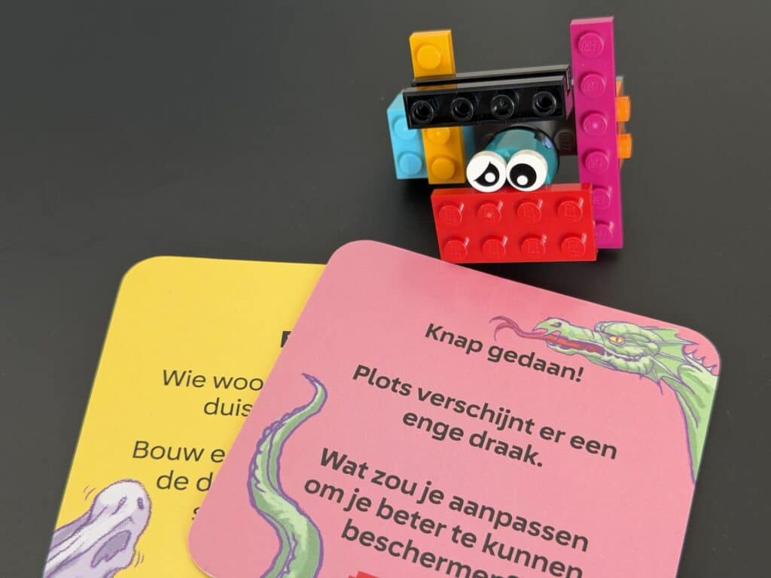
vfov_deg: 30.3
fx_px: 1069
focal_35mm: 48
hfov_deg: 39.7
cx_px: 386
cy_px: 289
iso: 125
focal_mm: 6.76
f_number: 1.78
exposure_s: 1/60
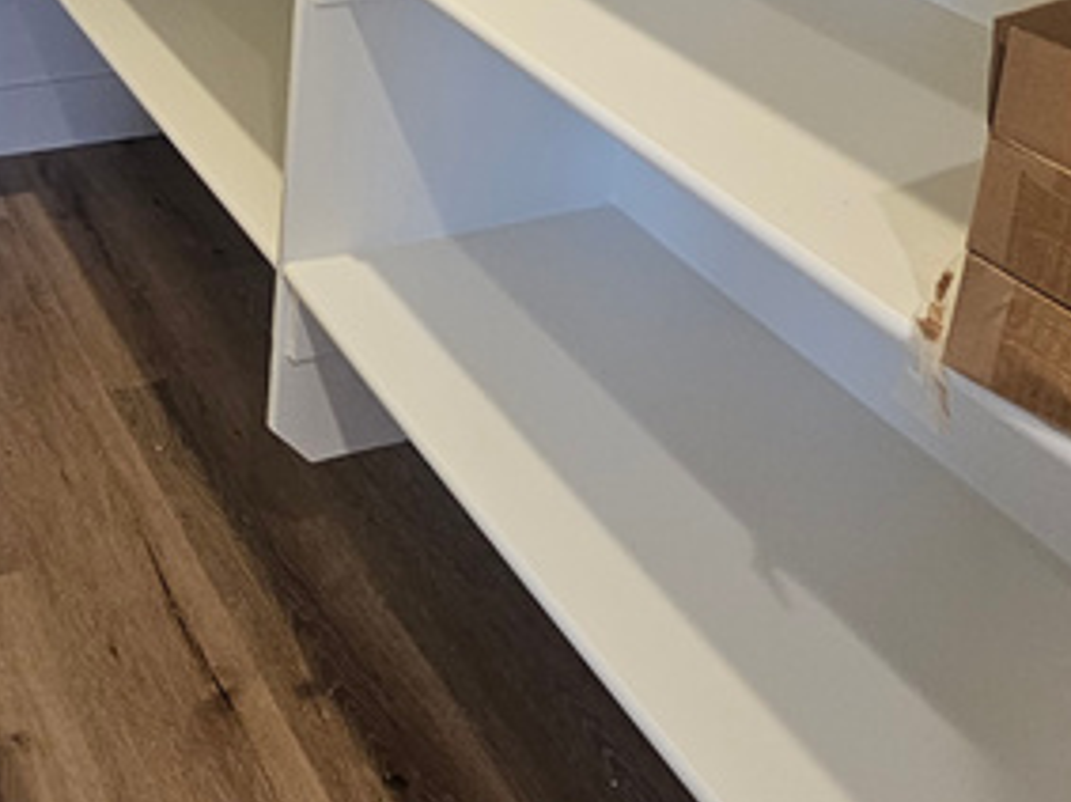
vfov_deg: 25.6
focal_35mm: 47
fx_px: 1454
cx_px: 242
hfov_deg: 39.2
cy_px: -291
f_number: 2.2
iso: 200
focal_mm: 2.2
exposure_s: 1/60
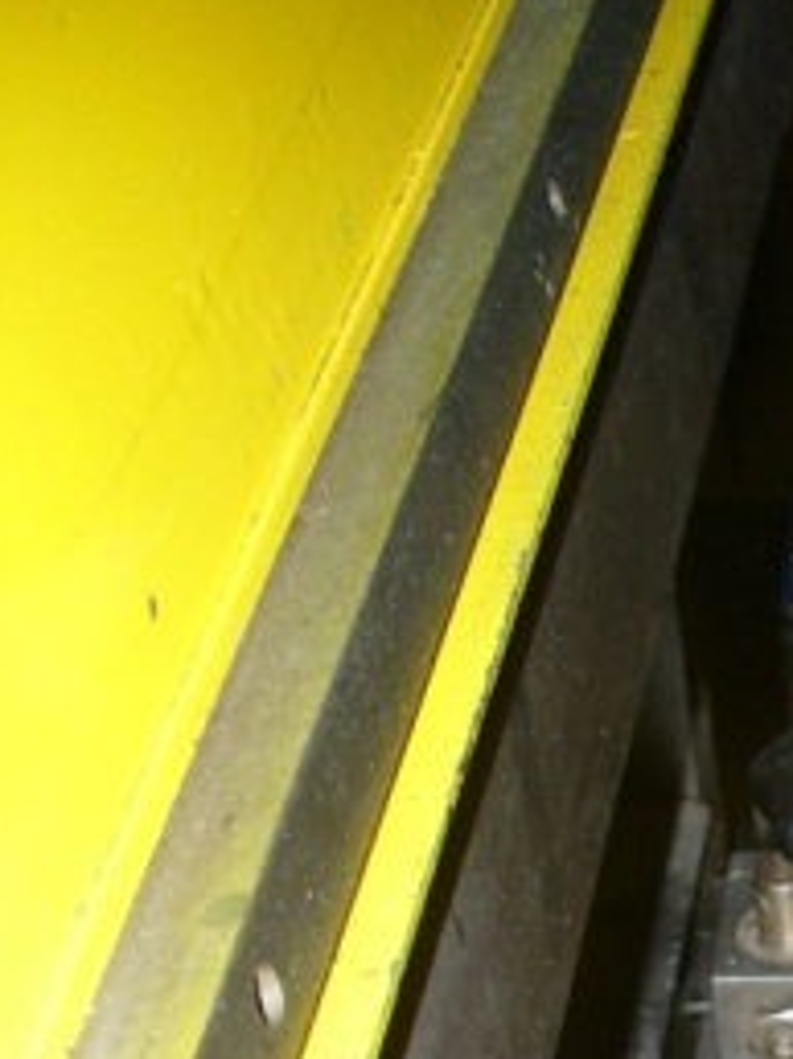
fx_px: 3151
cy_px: 1418
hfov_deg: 13.7
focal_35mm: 103
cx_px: 1081
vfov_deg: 17.7
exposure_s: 1/60
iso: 100
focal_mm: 6.1
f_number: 2.8
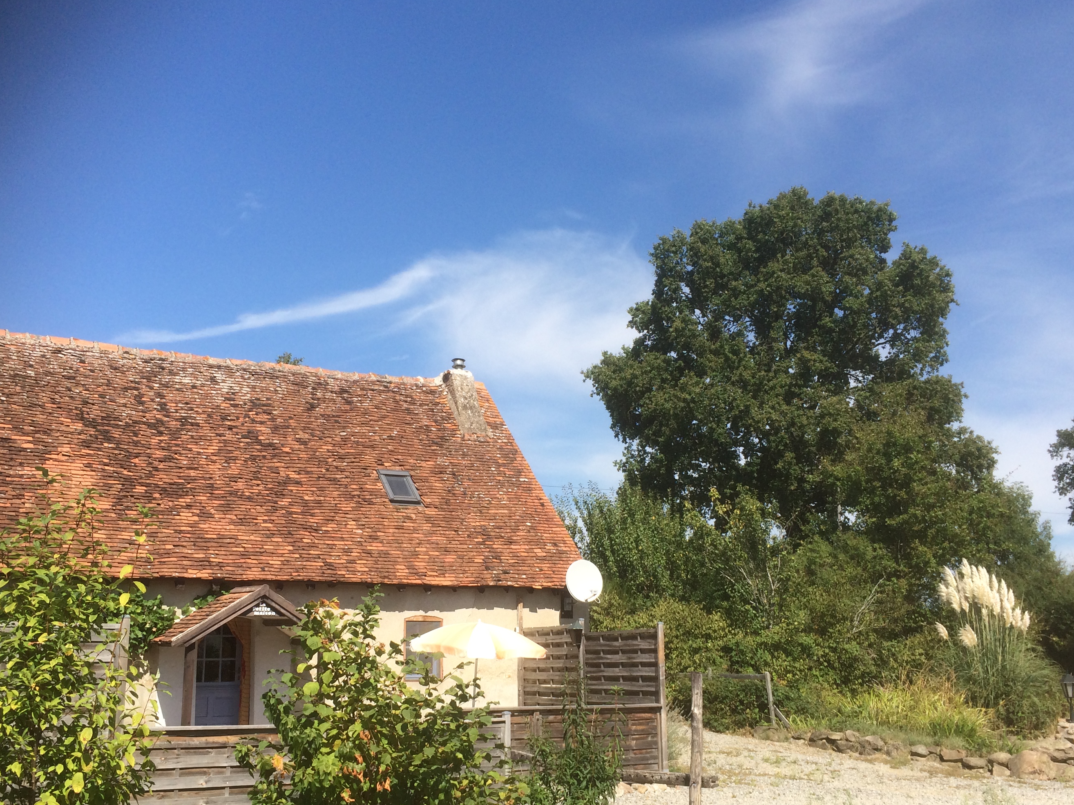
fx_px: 1117
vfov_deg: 39.6
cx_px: 515
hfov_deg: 51.3
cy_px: 458
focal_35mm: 36
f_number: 2.2
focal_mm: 4.15
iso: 32
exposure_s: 1/1953
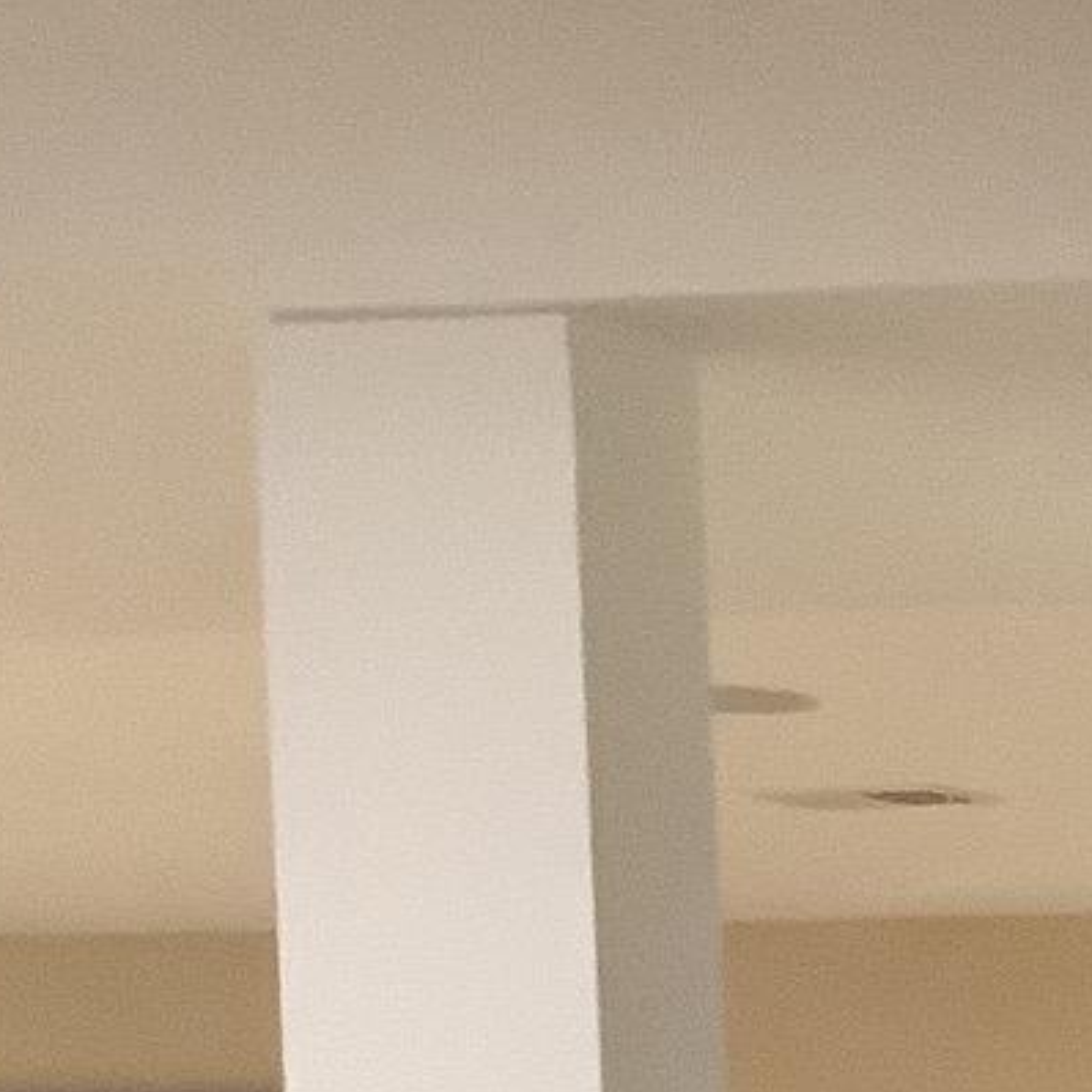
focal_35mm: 141
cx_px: 2420
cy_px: 1797
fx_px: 5032
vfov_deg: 11.7
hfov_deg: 10.9
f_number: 2.4
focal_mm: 3.3
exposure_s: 1/33
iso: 320
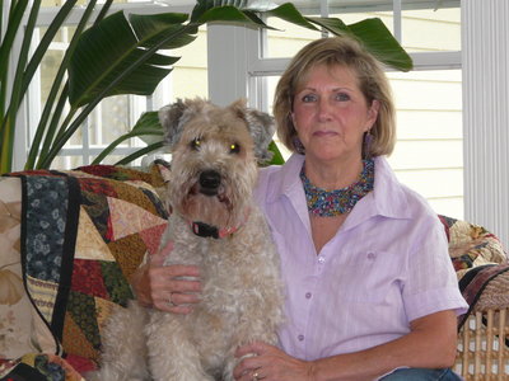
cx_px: 254
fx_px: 2162
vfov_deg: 10.1
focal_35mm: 147
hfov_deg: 13.4
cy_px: 190
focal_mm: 24.2
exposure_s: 1/60
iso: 160
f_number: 3.6
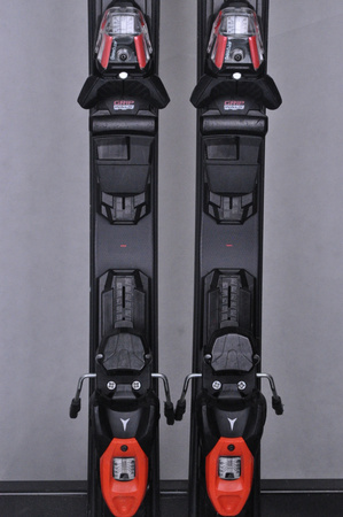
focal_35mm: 105
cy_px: 258
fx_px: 1504
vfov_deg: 19.5
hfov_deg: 13.0
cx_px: 172
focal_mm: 70
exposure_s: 1/125
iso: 3200
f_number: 9.5
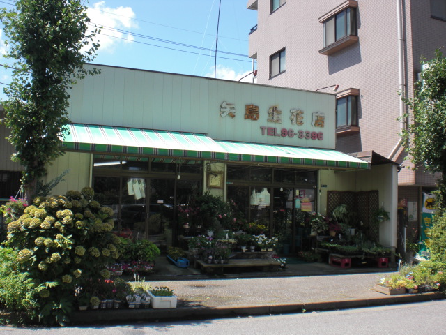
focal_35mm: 38
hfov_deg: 49.0
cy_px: 168
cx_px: 223
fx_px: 490
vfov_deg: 37.7
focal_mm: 6.3
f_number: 5.6
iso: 64
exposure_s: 1/200
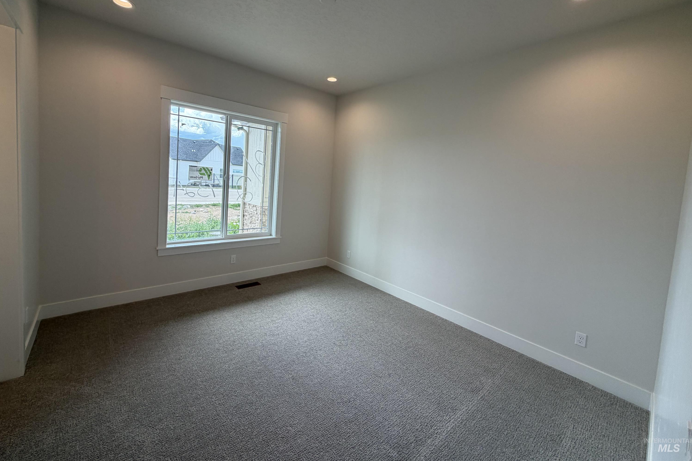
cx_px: 341
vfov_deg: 76.9
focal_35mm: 15
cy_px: 198
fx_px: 288
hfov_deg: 100.4
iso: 64
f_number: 2.2
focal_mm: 2.22
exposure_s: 1/120
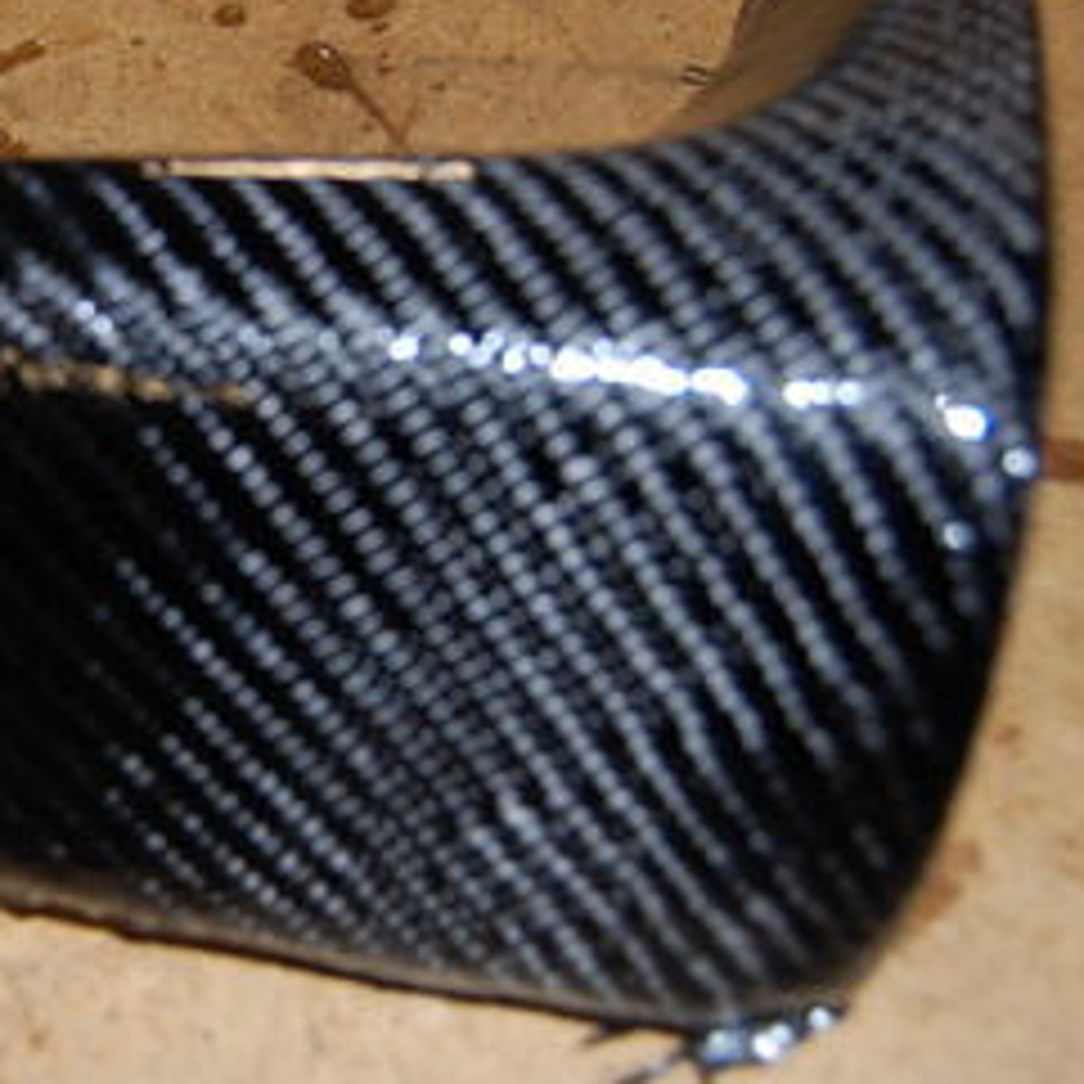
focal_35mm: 61
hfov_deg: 26.4
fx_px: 2161
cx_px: -49
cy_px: 391
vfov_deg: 28.0
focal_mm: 18
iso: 400
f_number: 3.5
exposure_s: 1/60
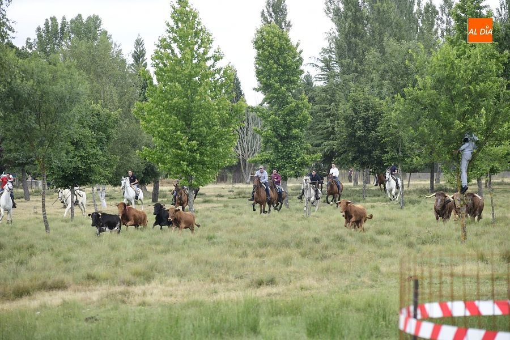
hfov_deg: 10.3
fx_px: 2833
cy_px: 170
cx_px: 255
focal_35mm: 200
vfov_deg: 6.9
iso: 400
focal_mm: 200
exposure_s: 1/320
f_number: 5.6
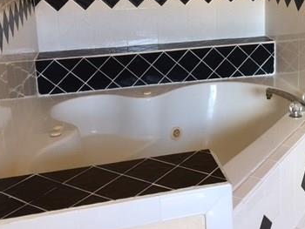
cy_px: 44
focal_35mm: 53
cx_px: 227
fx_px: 467
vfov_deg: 27.0
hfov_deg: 35.4
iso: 40
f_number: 2.2
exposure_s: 1/15
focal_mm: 4.15
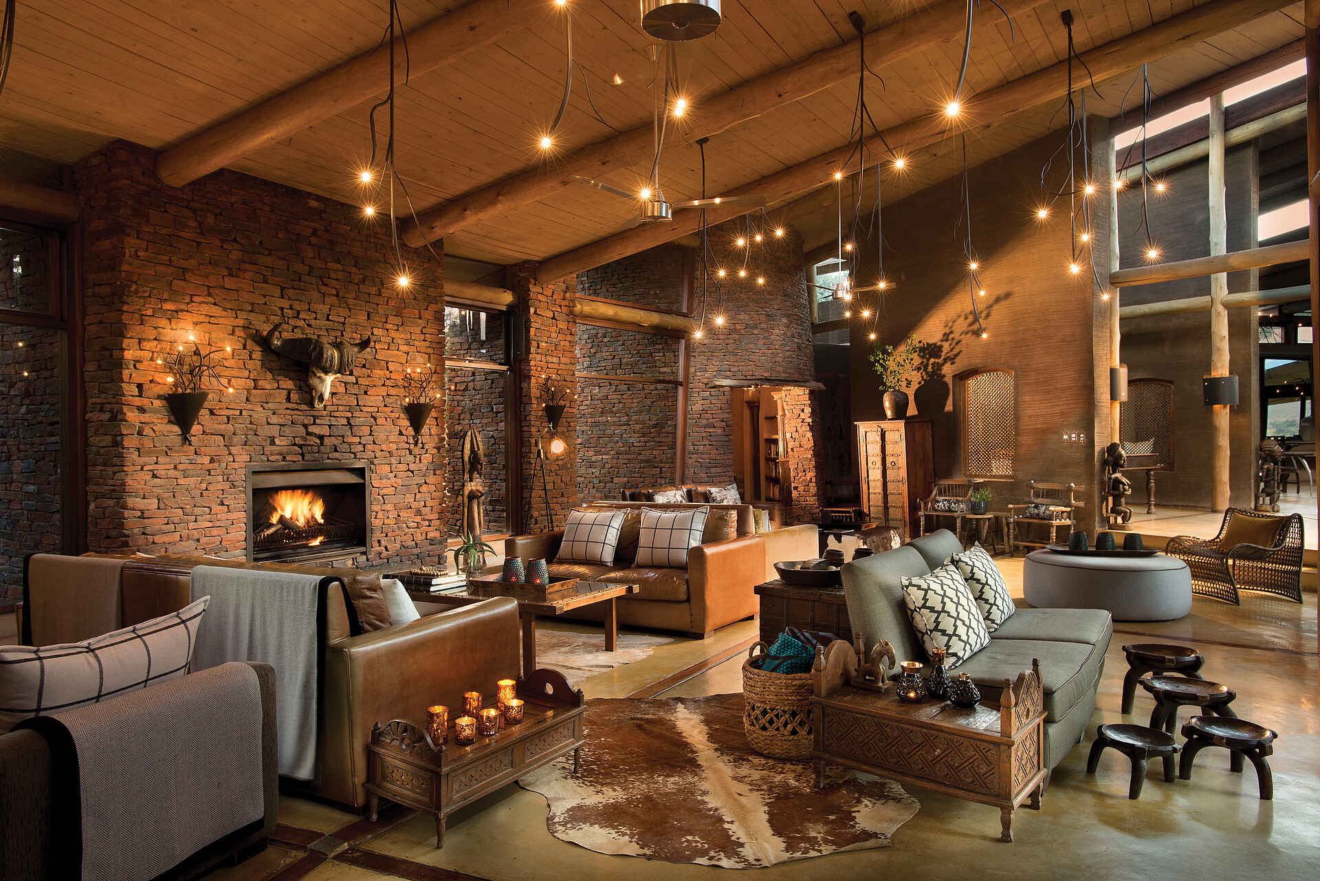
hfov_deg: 61.9
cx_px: 660
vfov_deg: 43.6
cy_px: 440
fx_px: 1100
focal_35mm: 30
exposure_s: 1/1.43
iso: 200
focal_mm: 30
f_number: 9.5
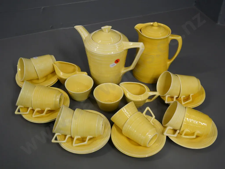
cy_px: 84
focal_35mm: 44
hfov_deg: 42.9
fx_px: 286
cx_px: 112
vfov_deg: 32.9
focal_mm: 22
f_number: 5.3
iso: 1600
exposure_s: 1/125
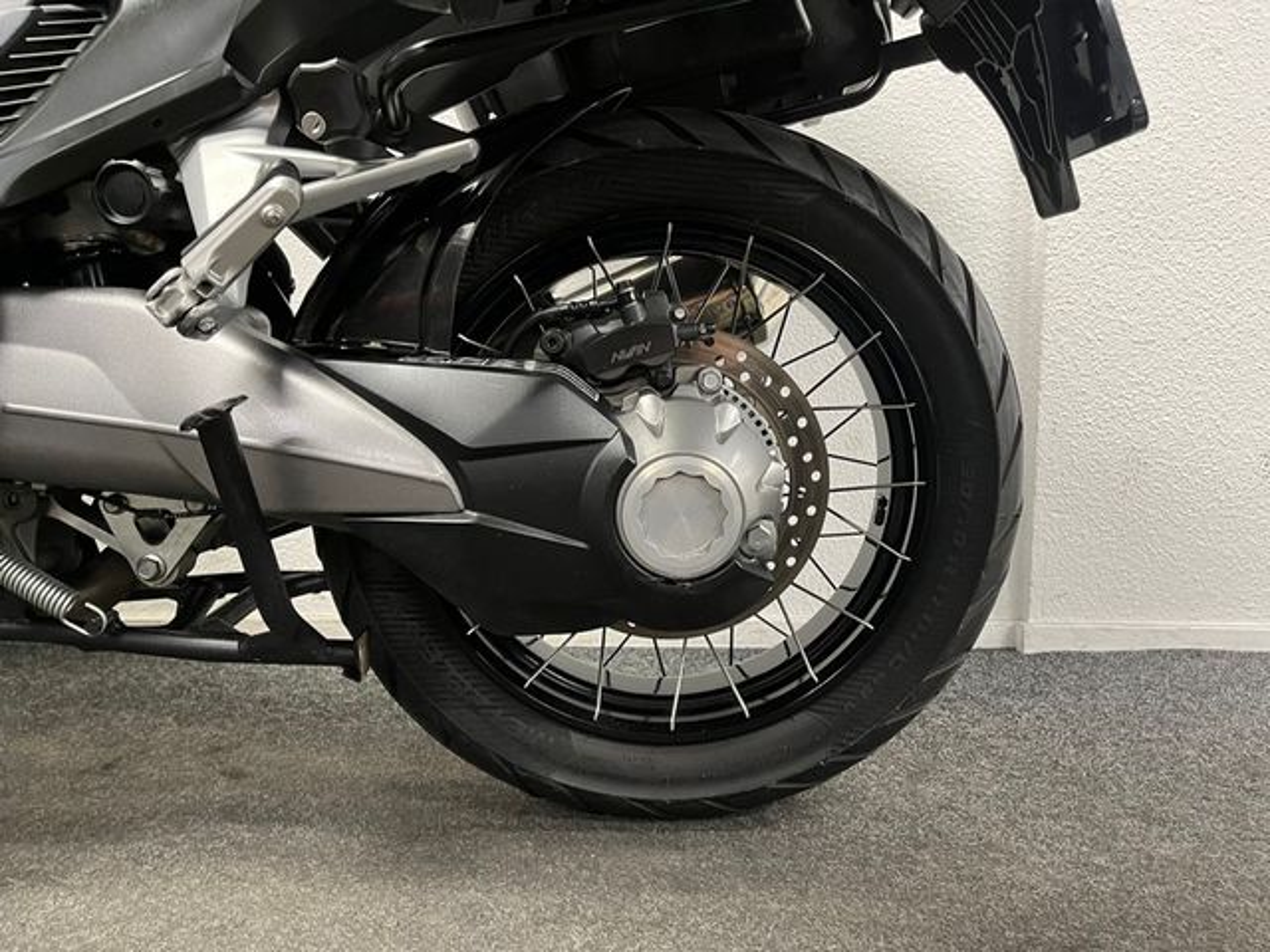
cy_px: 476
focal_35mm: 26
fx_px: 954
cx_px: 635
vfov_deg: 53.1
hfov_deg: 67.3
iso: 320
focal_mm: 5.1
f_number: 1.6
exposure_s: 1/50
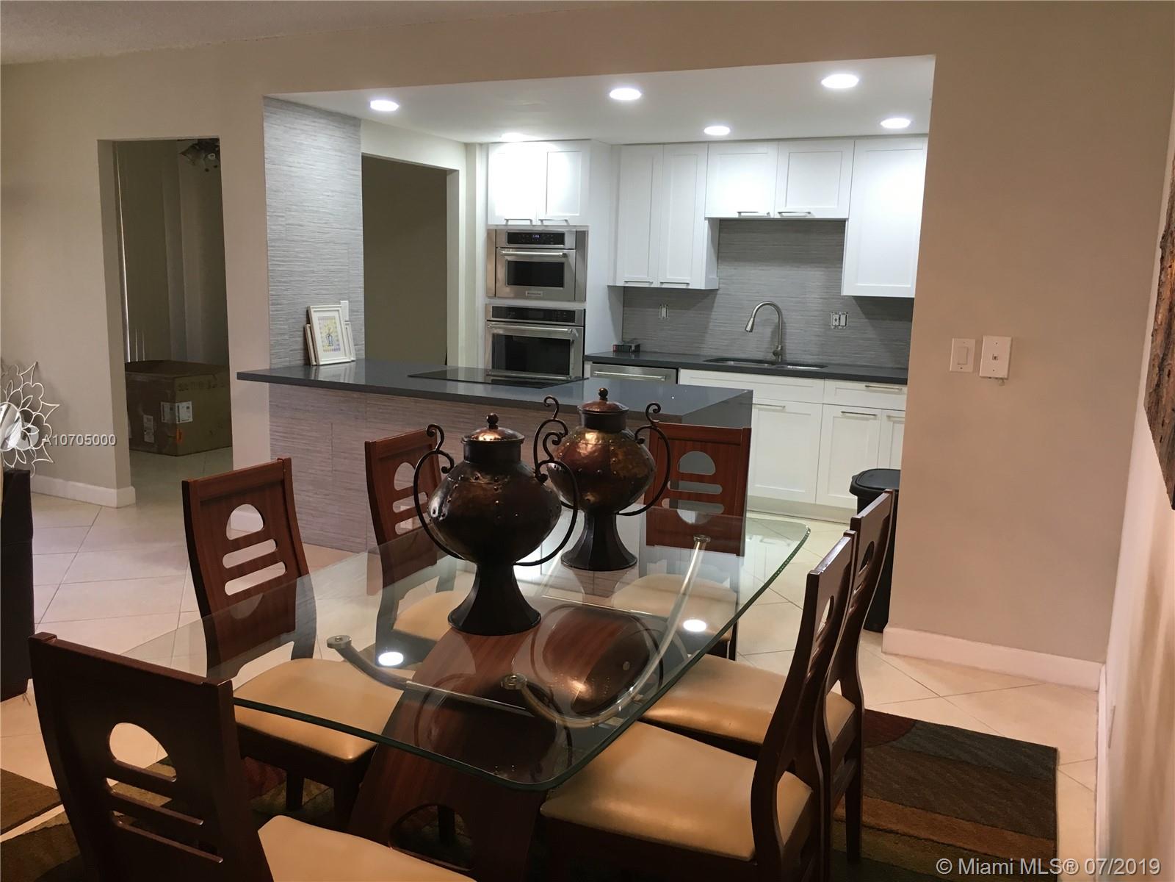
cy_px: 441
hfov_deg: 61.7
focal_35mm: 29
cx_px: 588
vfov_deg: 48.2
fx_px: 984
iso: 64
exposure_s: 1/30
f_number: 2.2
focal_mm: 4.15
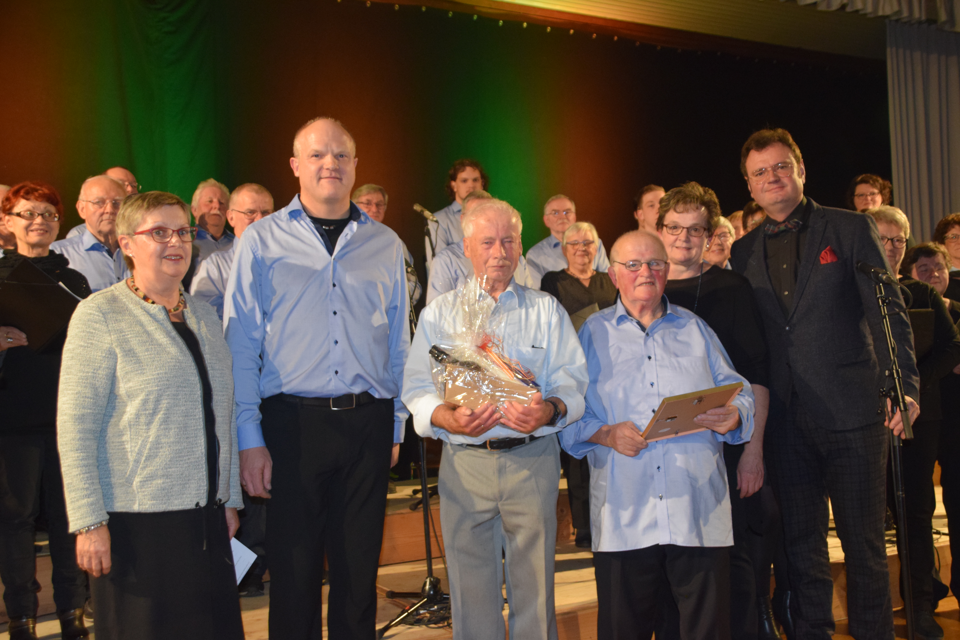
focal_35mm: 38
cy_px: 320
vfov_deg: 35.5
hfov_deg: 51.3
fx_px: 1000
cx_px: 480
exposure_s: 1/60
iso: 1800
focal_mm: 25
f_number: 4
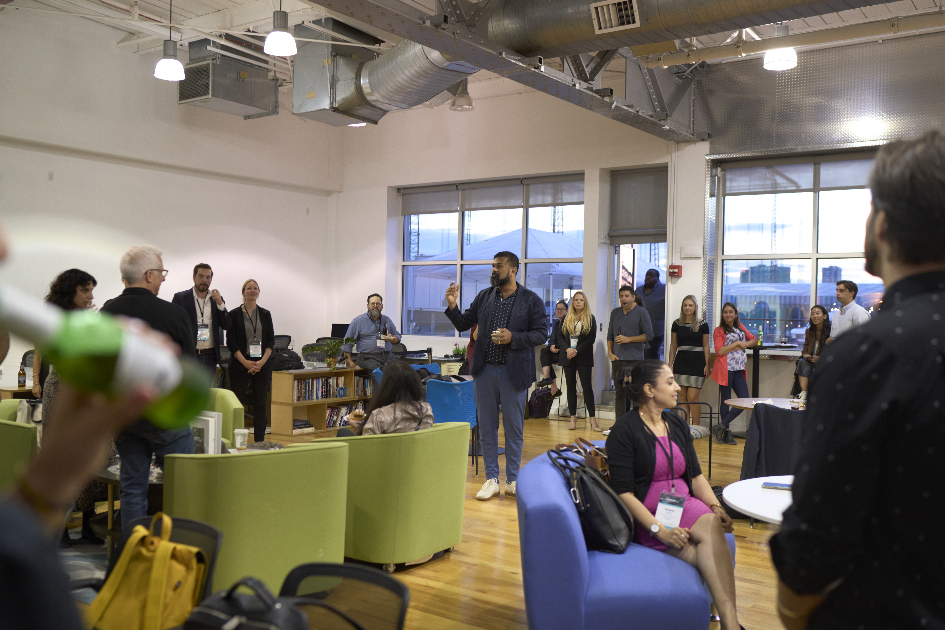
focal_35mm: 35
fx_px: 919
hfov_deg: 54.4
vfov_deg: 37.9
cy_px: 315
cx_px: 472
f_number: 2.5
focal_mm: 35
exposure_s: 1/80
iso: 800
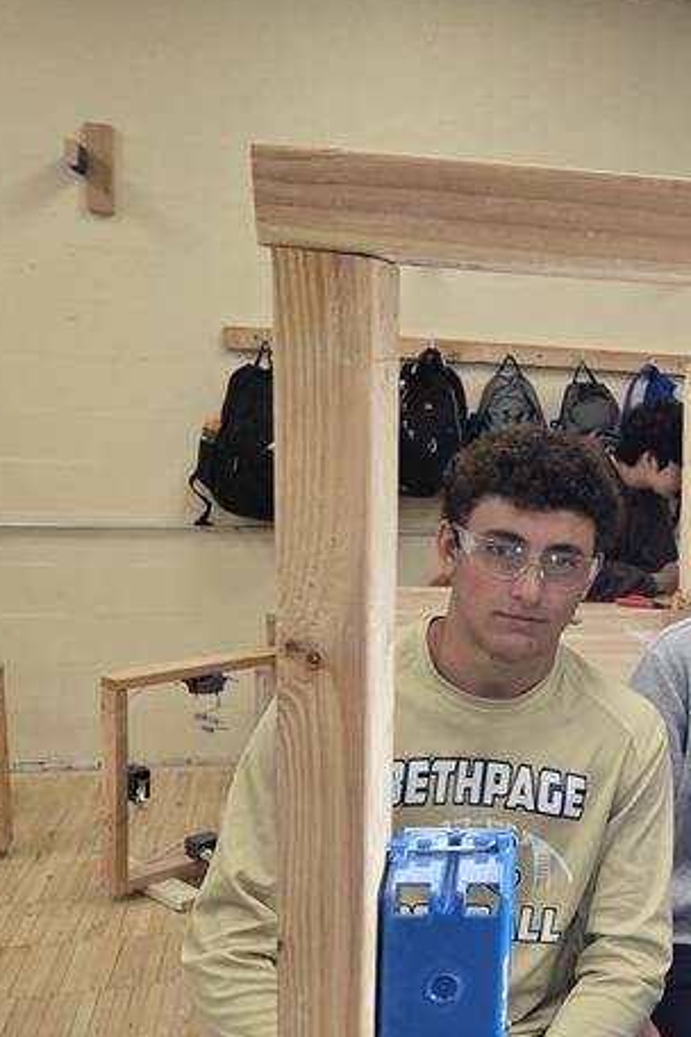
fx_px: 1209
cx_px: 766
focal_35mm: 42
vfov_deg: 46.1
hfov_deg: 28.8
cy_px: 632
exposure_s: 1/120
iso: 100
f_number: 1.8
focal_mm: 5.4
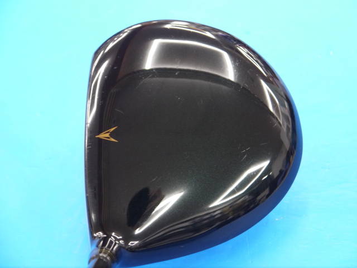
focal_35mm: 84
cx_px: 178
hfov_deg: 23.3
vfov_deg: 17.6
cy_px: 134
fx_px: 866
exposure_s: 1/40
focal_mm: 42
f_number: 5.6
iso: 800
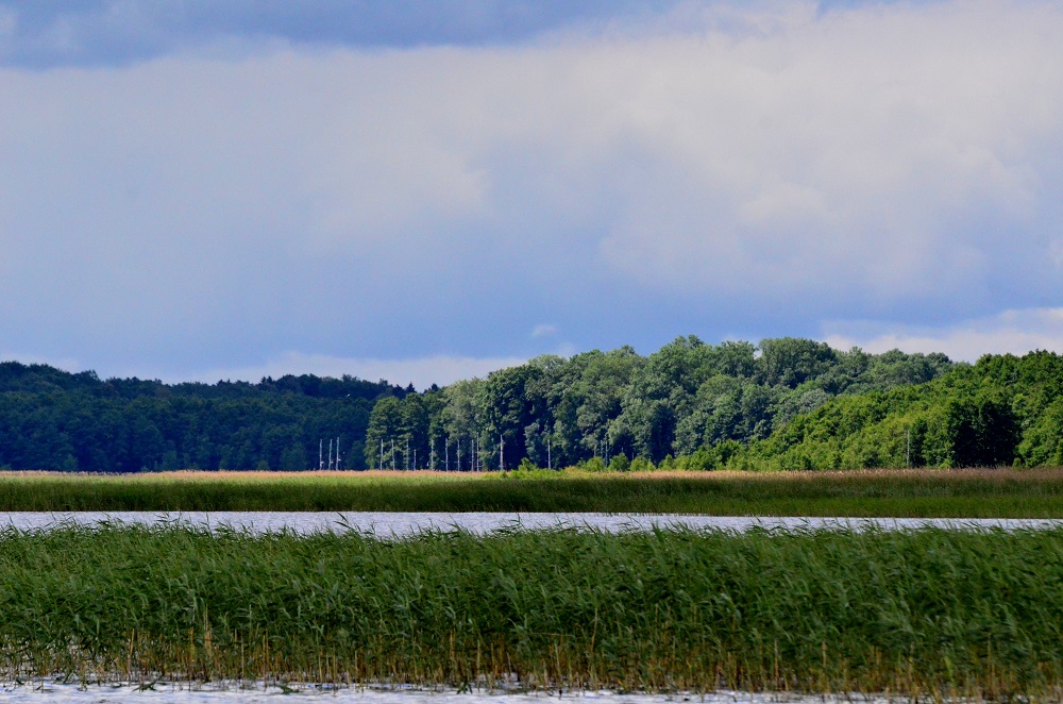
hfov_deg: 4.6
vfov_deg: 3.0
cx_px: 532
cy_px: 352
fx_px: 13258
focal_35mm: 450
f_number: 9
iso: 3200
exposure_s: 1/5000
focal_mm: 300
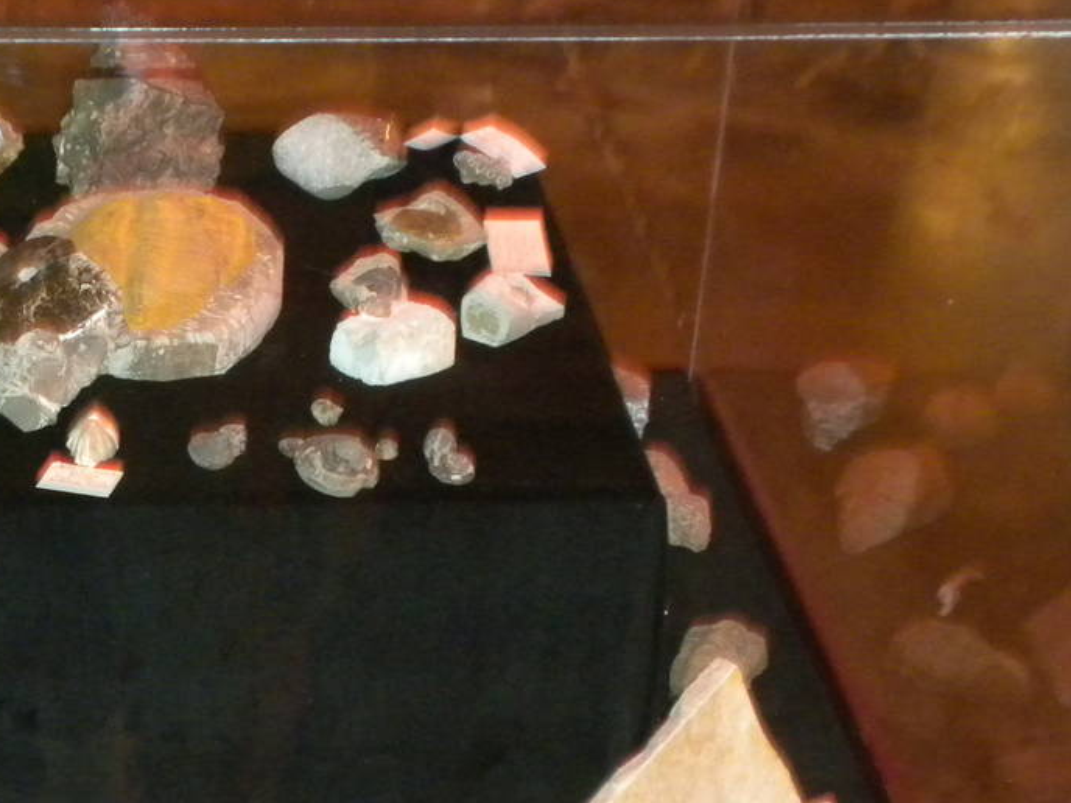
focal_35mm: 86
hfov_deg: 22.3
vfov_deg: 17.1
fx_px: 2661
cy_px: 616
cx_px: 153
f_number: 3.5
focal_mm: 6.6
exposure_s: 1/4
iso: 400
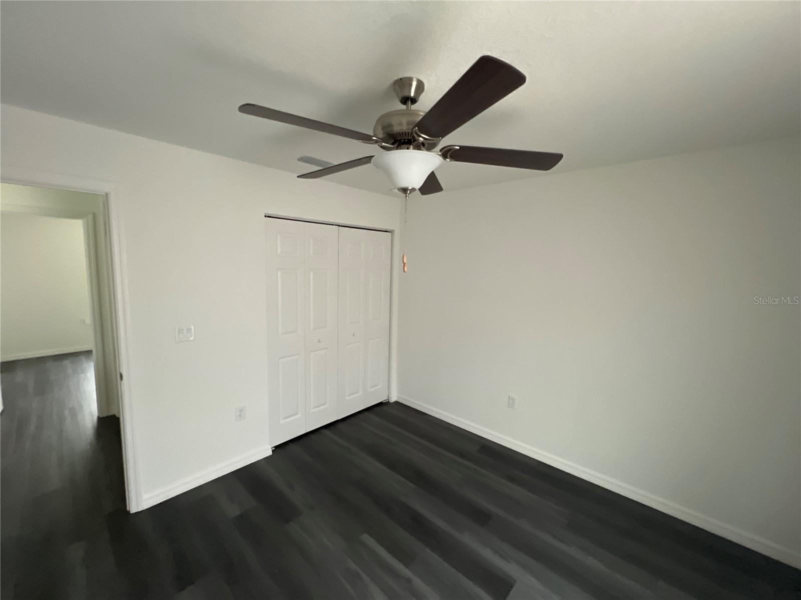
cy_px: 300
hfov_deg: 106.2
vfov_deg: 89.9
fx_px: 301
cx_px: 400
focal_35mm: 13
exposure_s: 1/60
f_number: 1.8
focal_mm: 1.57
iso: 640
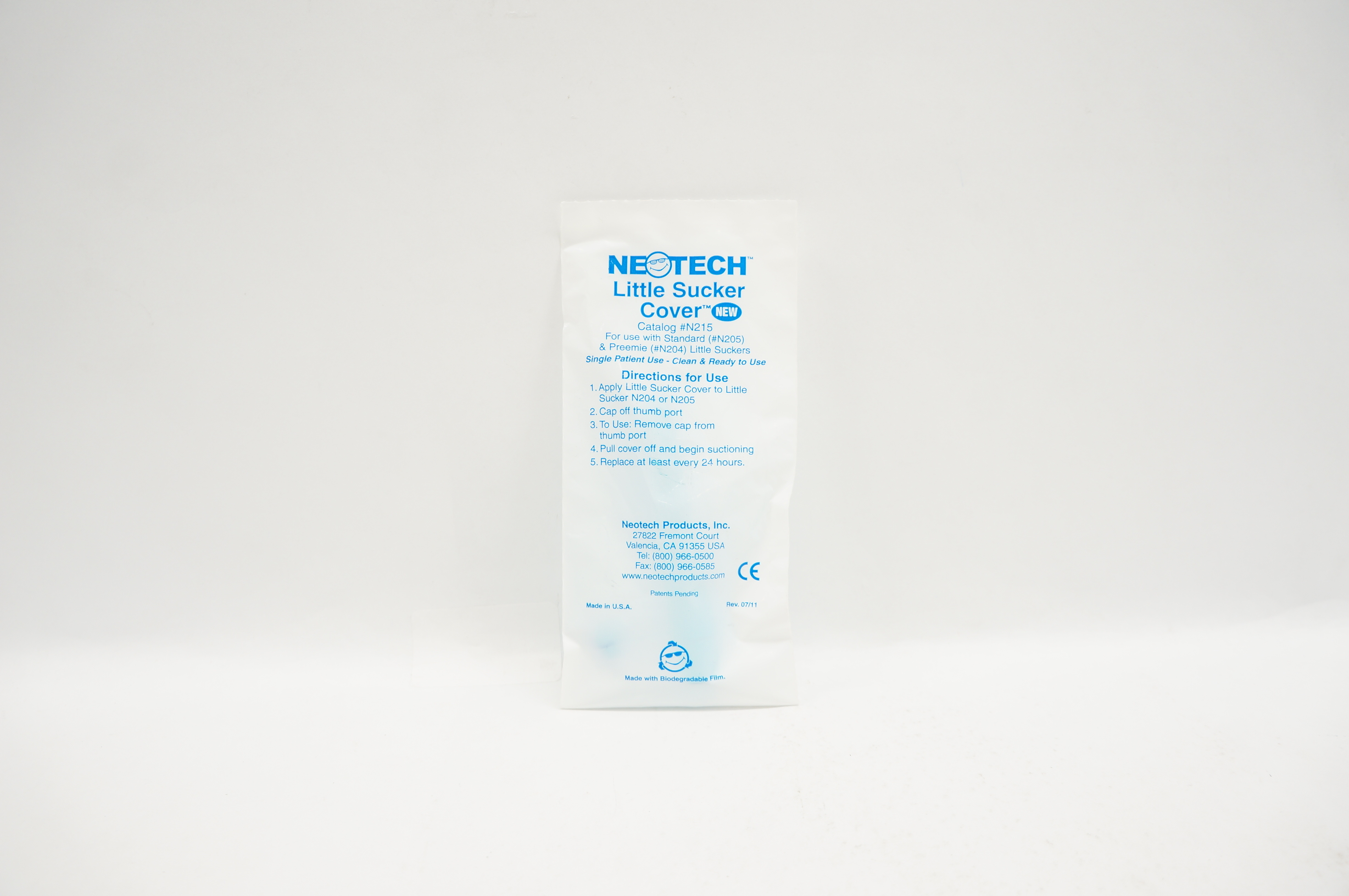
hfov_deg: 67.4
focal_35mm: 27
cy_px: 448
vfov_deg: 47.8
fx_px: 1011
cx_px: 674
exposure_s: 1/40
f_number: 5.6
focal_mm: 18
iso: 200
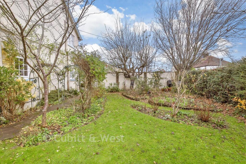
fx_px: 103
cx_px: 123
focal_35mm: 15
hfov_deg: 100.4
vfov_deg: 77.3
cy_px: 82
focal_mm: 10
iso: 500
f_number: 7.1
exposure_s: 1/160
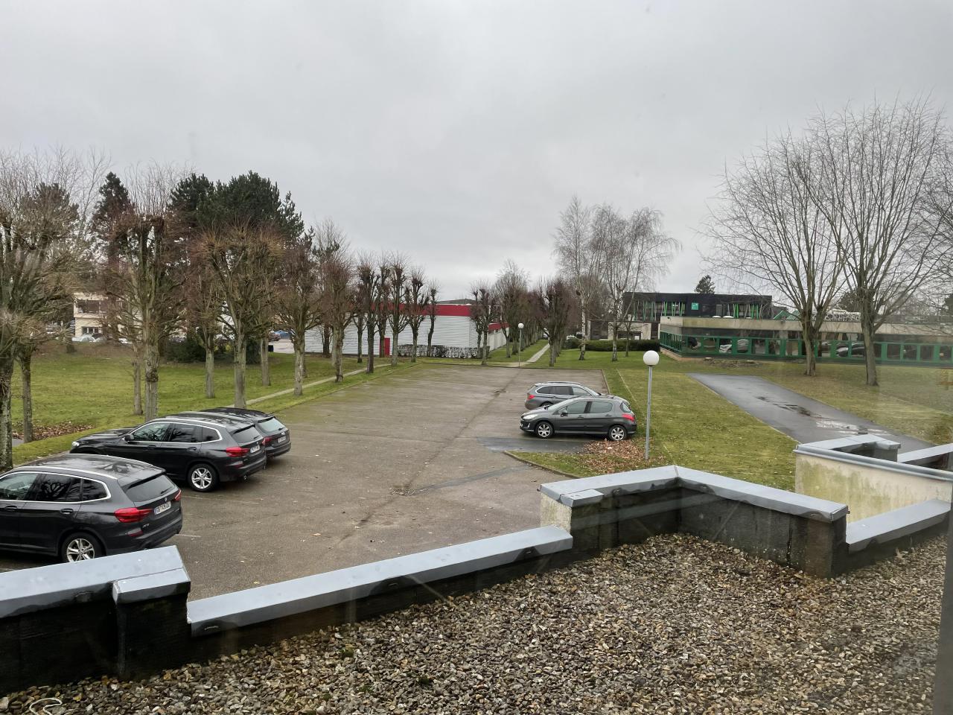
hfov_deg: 67.3
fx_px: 716
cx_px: 476
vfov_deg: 53.1
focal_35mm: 26
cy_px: 358
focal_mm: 4.2
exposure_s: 1/387
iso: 32
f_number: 1.6
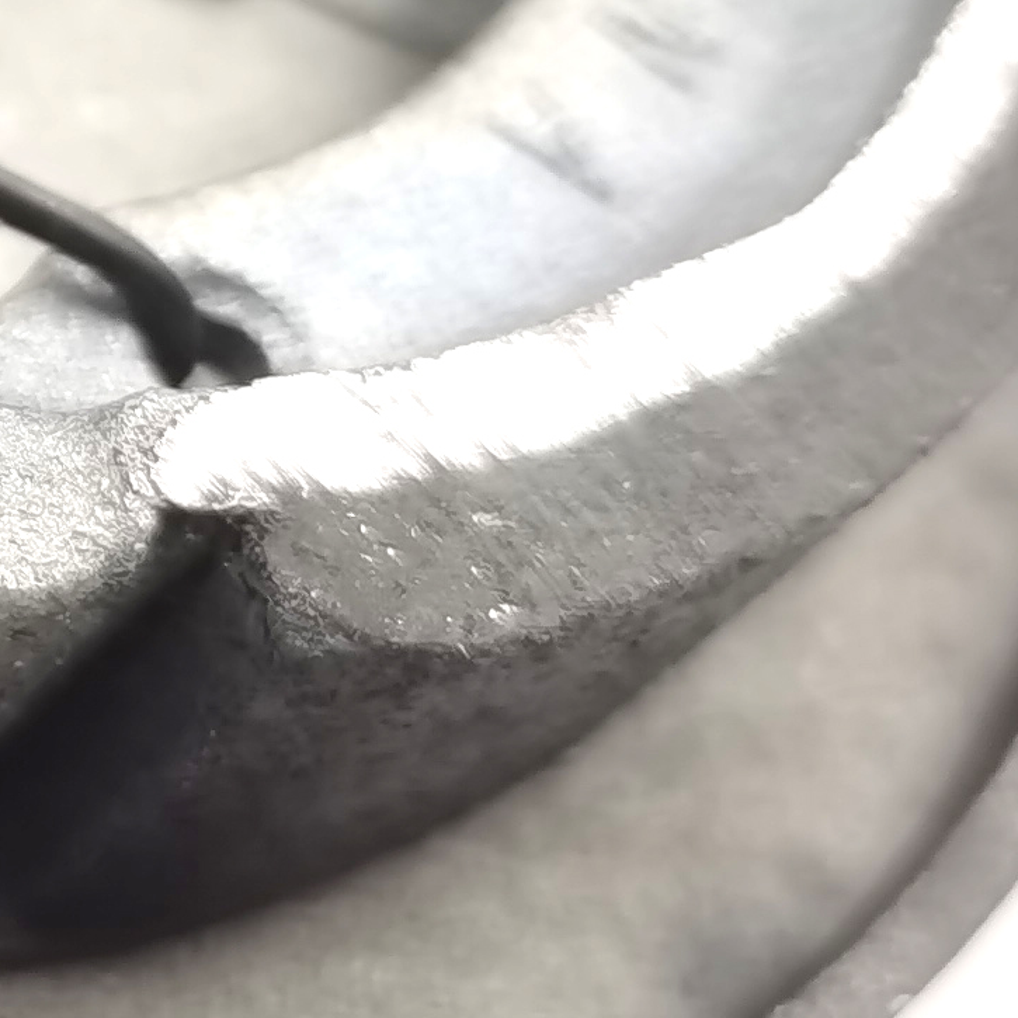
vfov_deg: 14.2
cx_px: -746
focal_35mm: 120
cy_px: -139
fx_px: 3993
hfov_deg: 13.3
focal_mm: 5.58
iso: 50
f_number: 1.8
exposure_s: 1/137
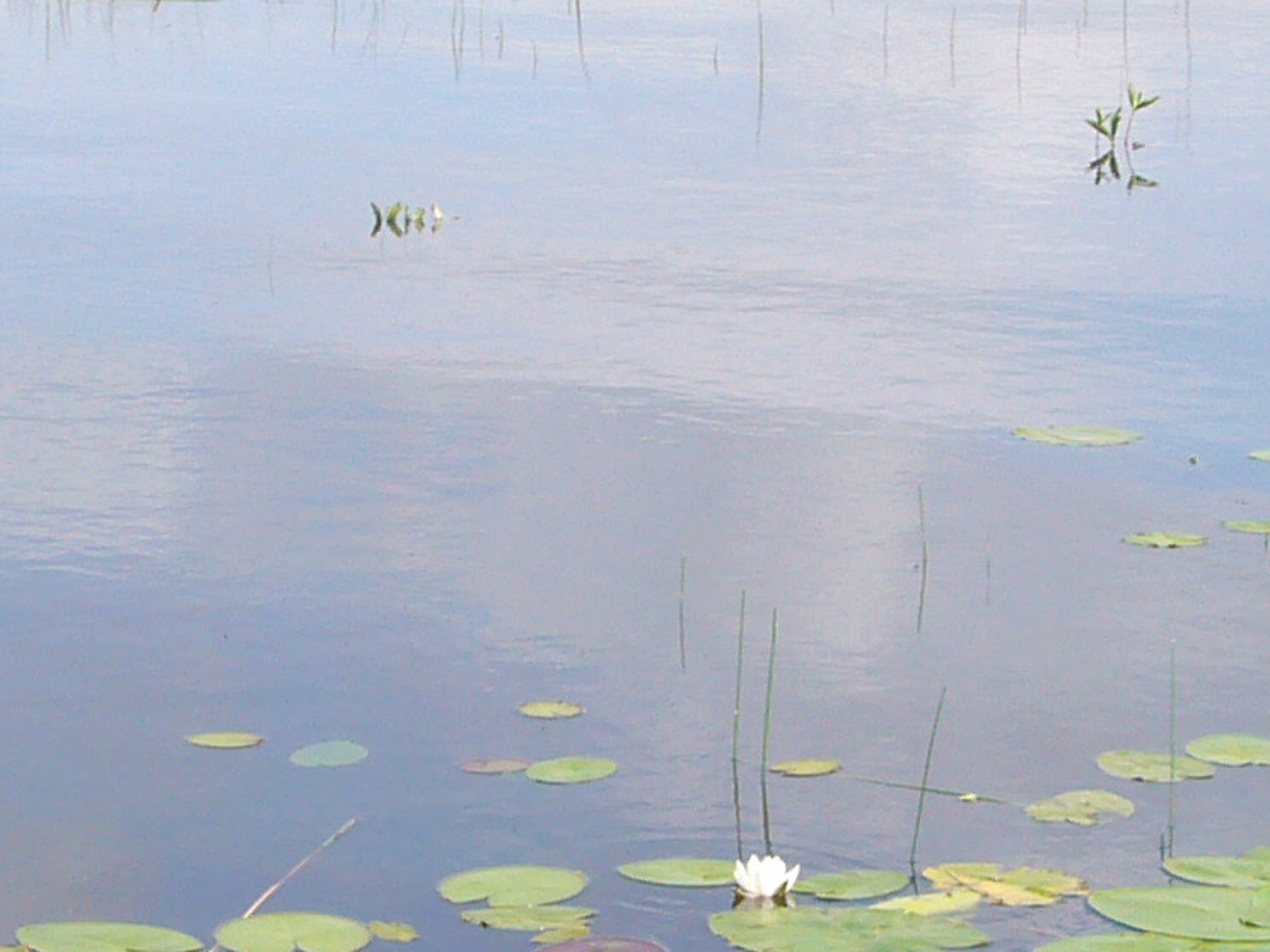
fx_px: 6384
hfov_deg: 11.4
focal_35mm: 174
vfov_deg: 8.5
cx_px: 758
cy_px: 638
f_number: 7.1
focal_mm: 7.5
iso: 80
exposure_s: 1/125
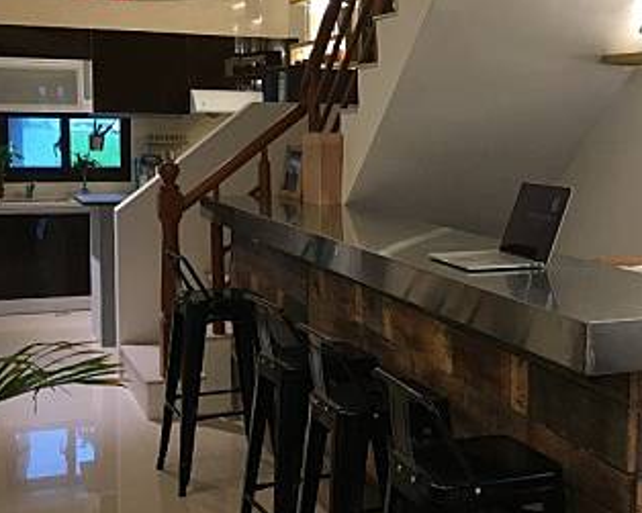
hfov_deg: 31.6
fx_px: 1102
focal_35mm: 58
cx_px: 517
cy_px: 226
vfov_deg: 26.2
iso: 64
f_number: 2.2
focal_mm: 4.15
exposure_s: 1/30
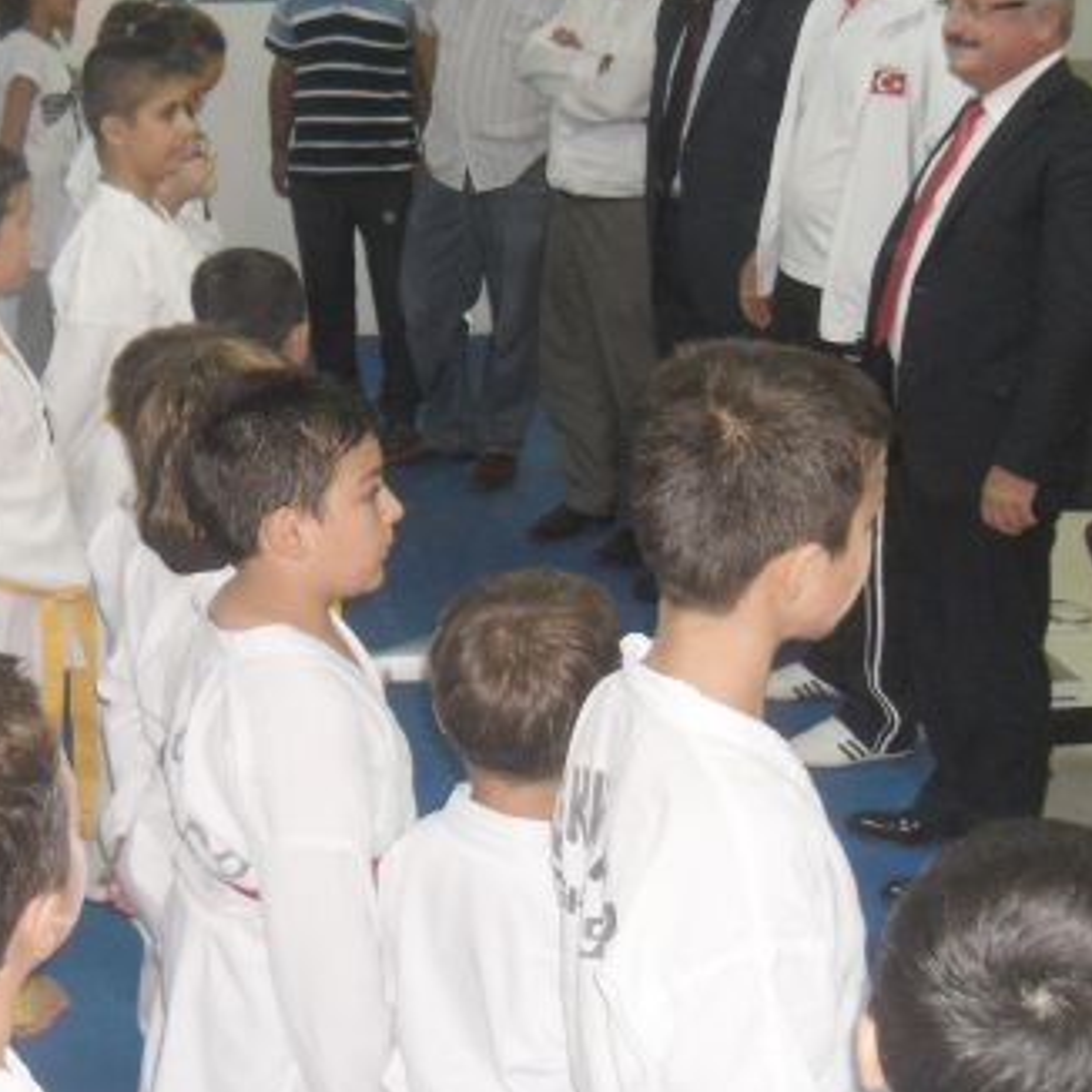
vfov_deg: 29.0
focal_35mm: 59
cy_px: 412
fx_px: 2106
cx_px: 245
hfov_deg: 28.5
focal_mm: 6
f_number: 2.8
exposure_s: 1/45
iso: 200
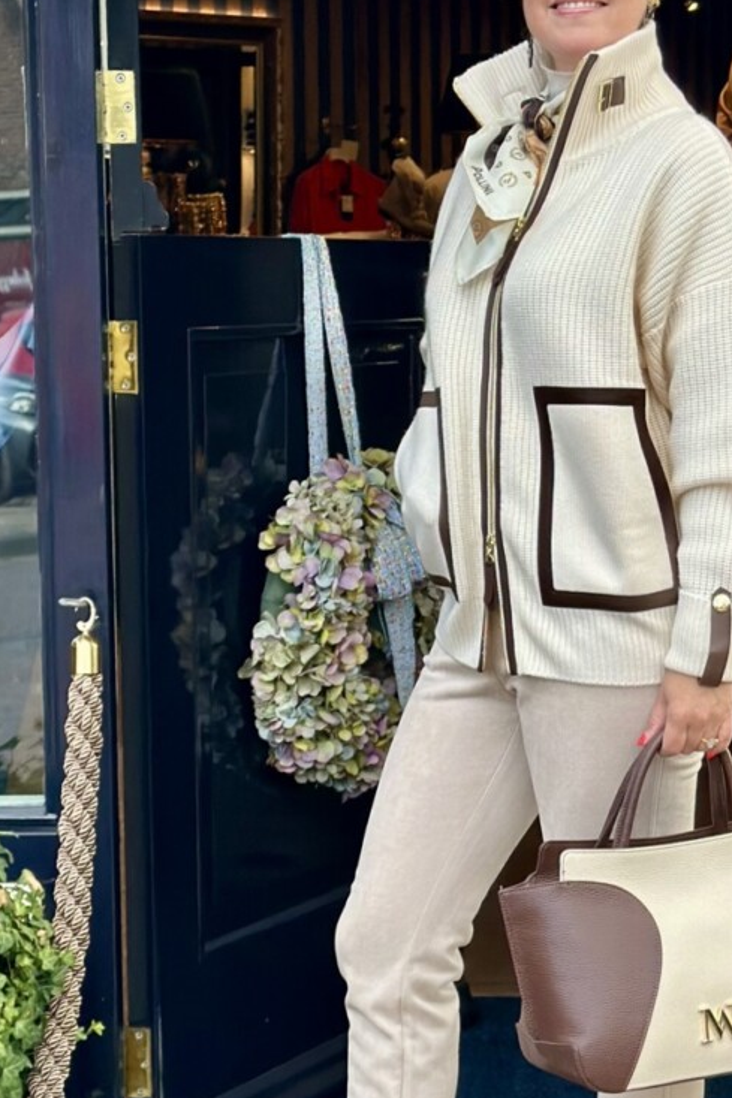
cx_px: 501
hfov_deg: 13.4
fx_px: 3112
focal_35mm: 102
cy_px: 495
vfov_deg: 20.0
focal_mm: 6.86
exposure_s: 1/685
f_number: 1.78
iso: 80
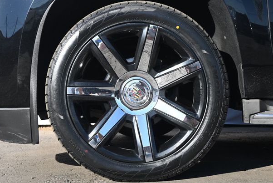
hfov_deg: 39.4
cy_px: 91
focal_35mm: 50
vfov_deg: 26.9
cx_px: 138
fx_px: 381
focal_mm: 31.5
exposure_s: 1/250
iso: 200
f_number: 5.6
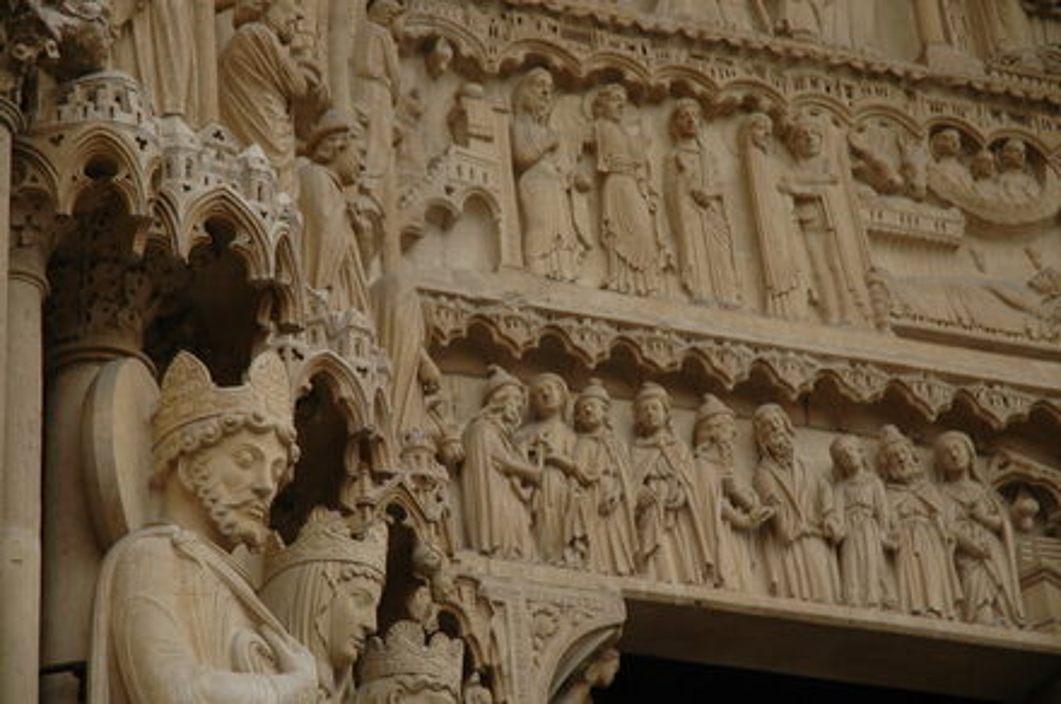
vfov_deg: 13.0
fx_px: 3090
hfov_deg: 19.5
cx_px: 530
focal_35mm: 105
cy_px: 352
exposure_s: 1/60
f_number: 4.5
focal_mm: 70
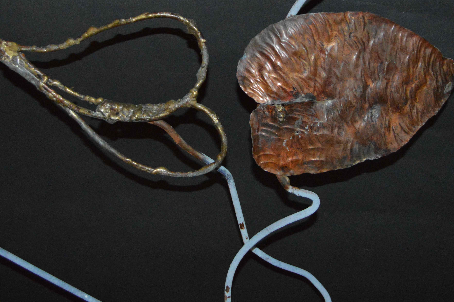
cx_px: 235
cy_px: 69
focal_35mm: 58
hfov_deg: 34.5
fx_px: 731
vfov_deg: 23.1
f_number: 4
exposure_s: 1/60
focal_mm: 24
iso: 3200
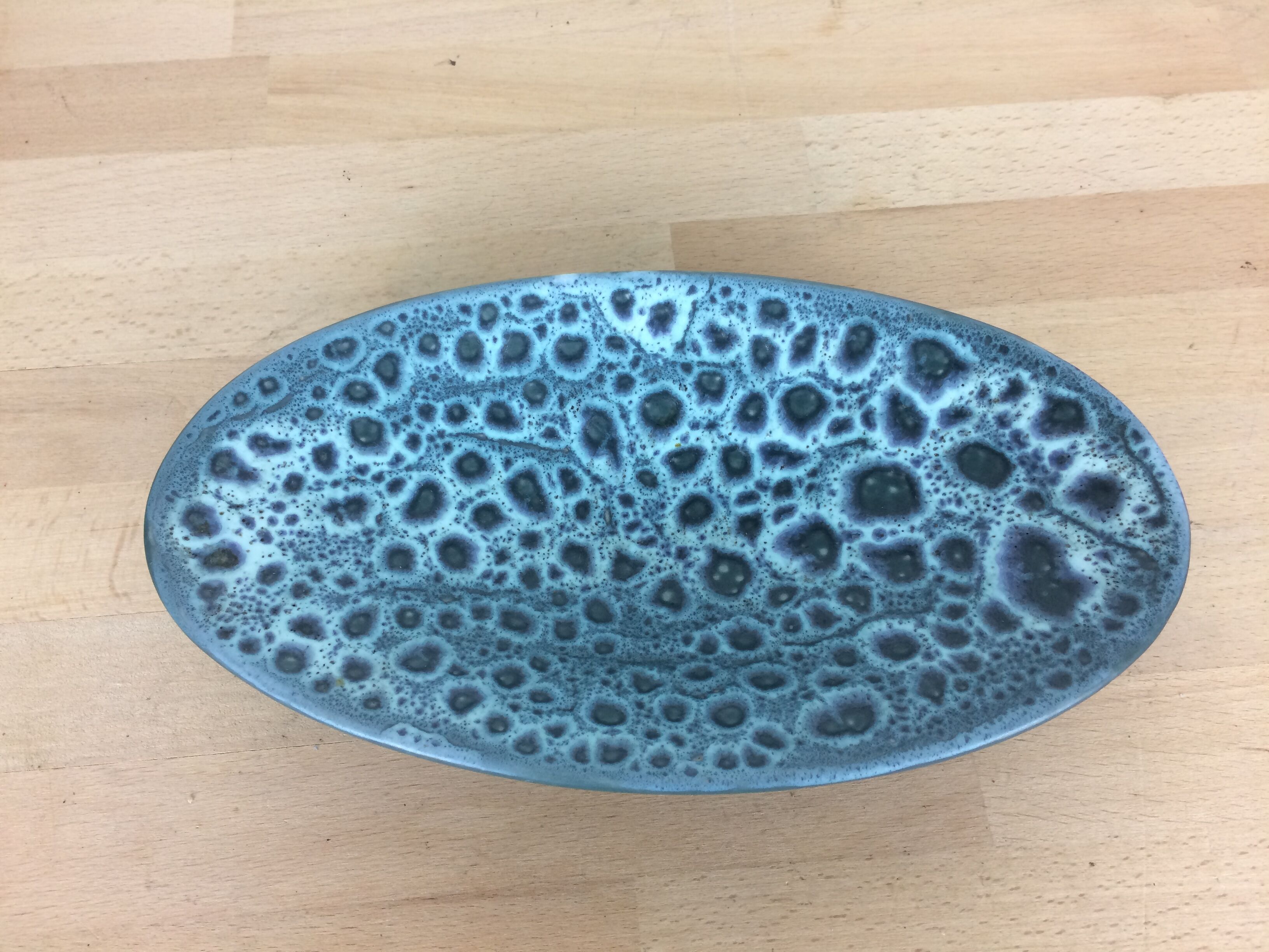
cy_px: 476
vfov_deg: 48.2
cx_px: 634
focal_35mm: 29
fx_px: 1063
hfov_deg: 61.7
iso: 50
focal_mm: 4.15
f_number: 2.2
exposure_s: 1/33
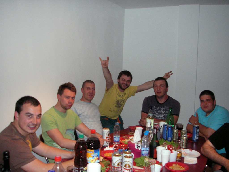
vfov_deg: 37.7
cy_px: 86
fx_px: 251
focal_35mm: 38
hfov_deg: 49.0
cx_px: 114
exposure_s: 1/50
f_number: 3.3
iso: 200
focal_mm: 6.3
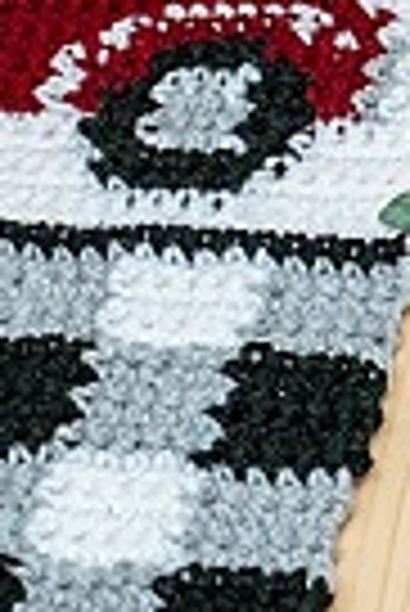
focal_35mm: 231
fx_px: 3936
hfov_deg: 5.9
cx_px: -198
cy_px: -119
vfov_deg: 8.8
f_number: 6.3
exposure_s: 1/125
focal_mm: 42
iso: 640
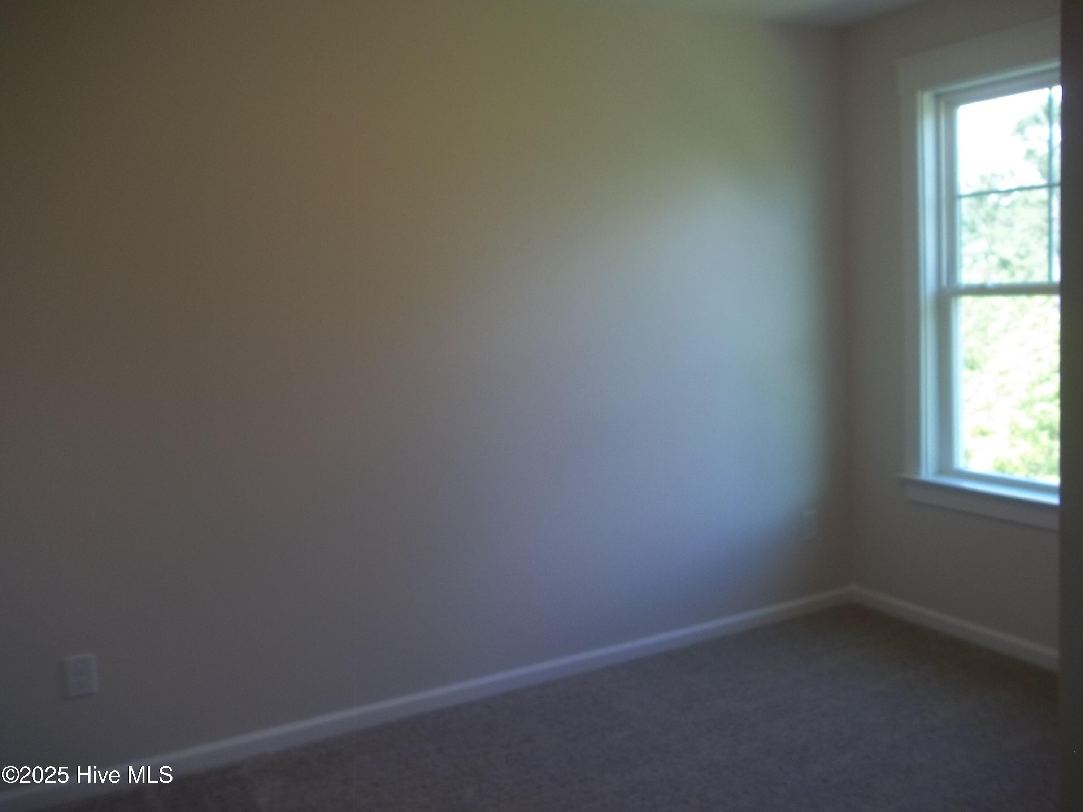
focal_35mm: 32
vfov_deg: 44.2
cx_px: 542
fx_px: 1001
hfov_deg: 56.8
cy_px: 406
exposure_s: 1/40
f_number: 2.9
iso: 64
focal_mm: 5.7
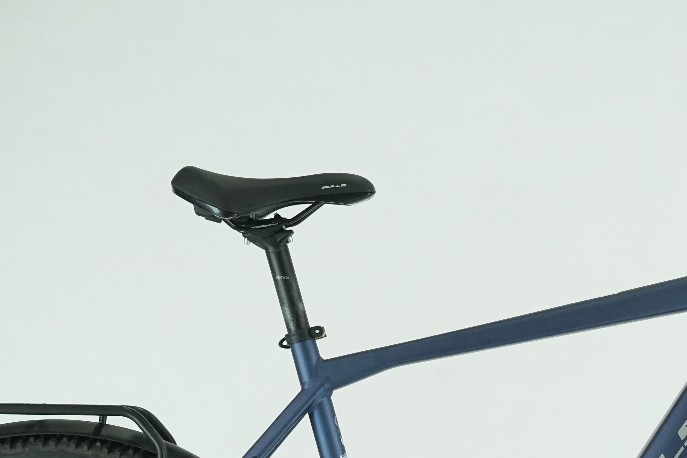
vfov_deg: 11.7
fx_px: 2194
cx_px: 511
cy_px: 506
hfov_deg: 17.7
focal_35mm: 115
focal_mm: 51
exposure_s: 1/200
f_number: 8
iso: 2500
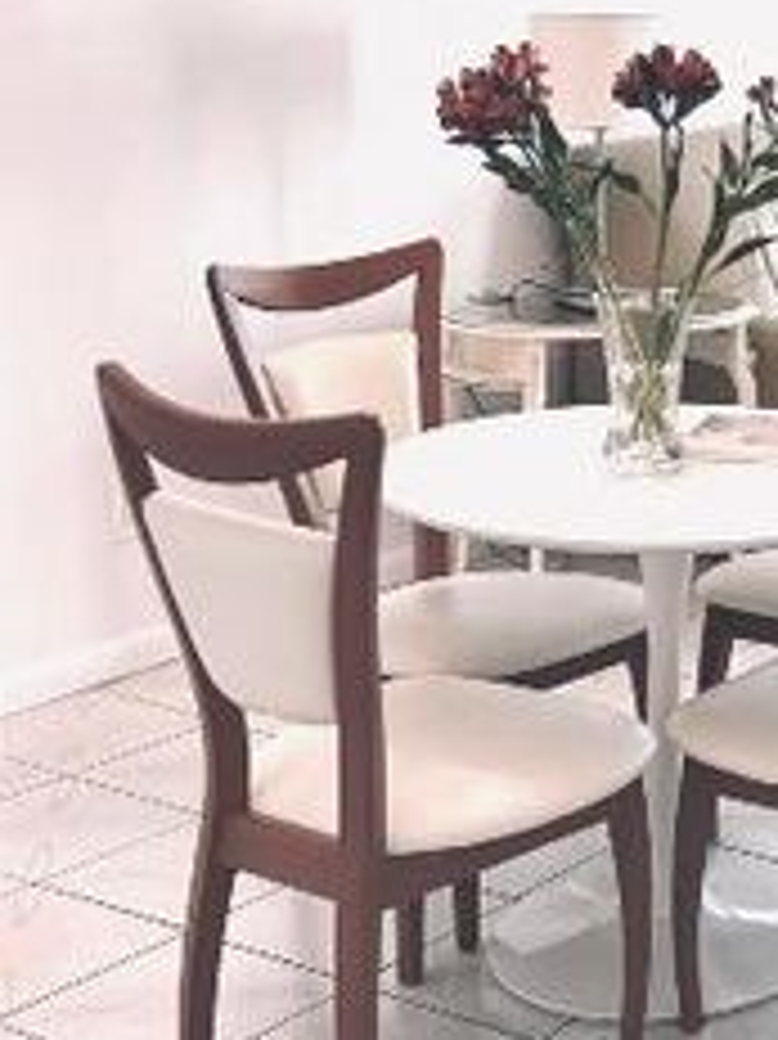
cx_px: 1120
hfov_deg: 17.8
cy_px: 389
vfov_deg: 25.9
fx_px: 2250
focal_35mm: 75
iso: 50
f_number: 1.5
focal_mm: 5.7
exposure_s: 1/120
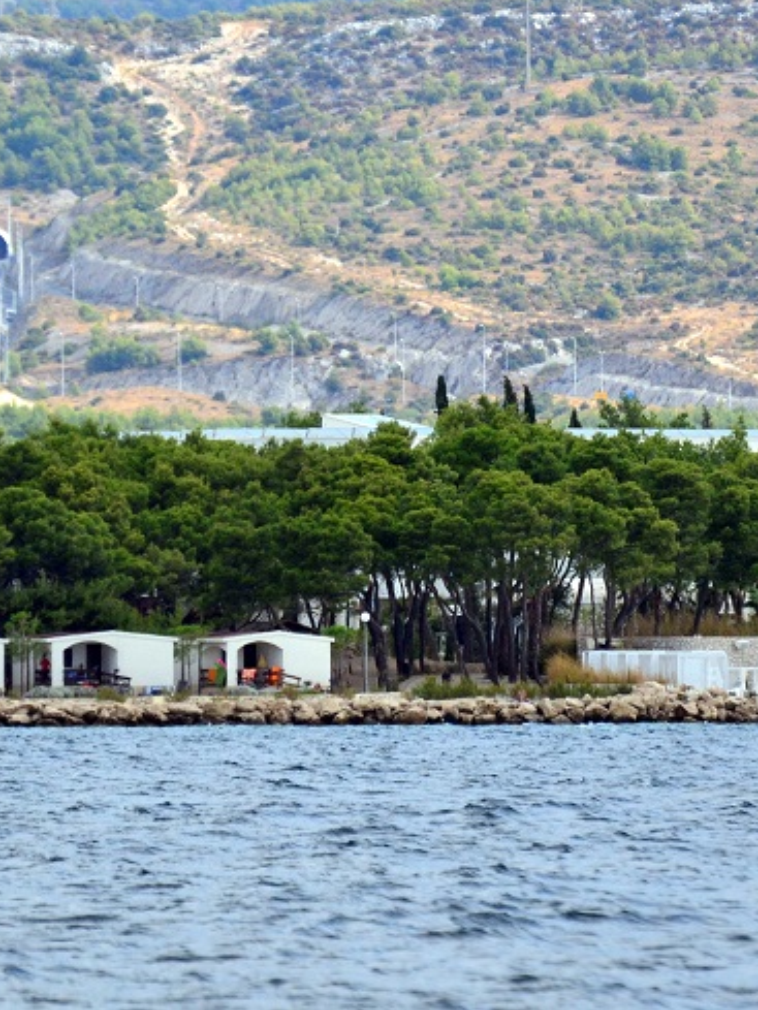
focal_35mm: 882
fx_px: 25740
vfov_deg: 2.2
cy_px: 329
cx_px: 371
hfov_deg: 1.7
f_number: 5.6
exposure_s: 1/2500
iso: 640
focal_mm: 300
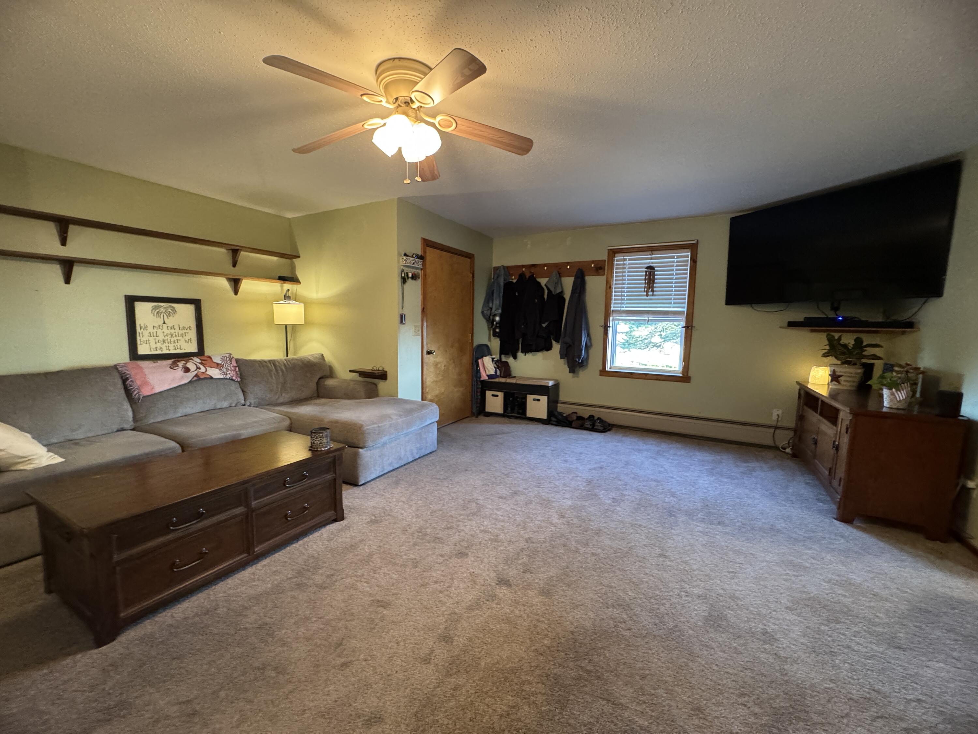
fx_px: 396
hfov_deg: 102.1
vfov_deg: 85.7
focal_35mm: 14
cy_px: 367
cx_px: 489
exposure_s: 1/60
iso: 800
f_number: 2.2
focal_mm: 2.22
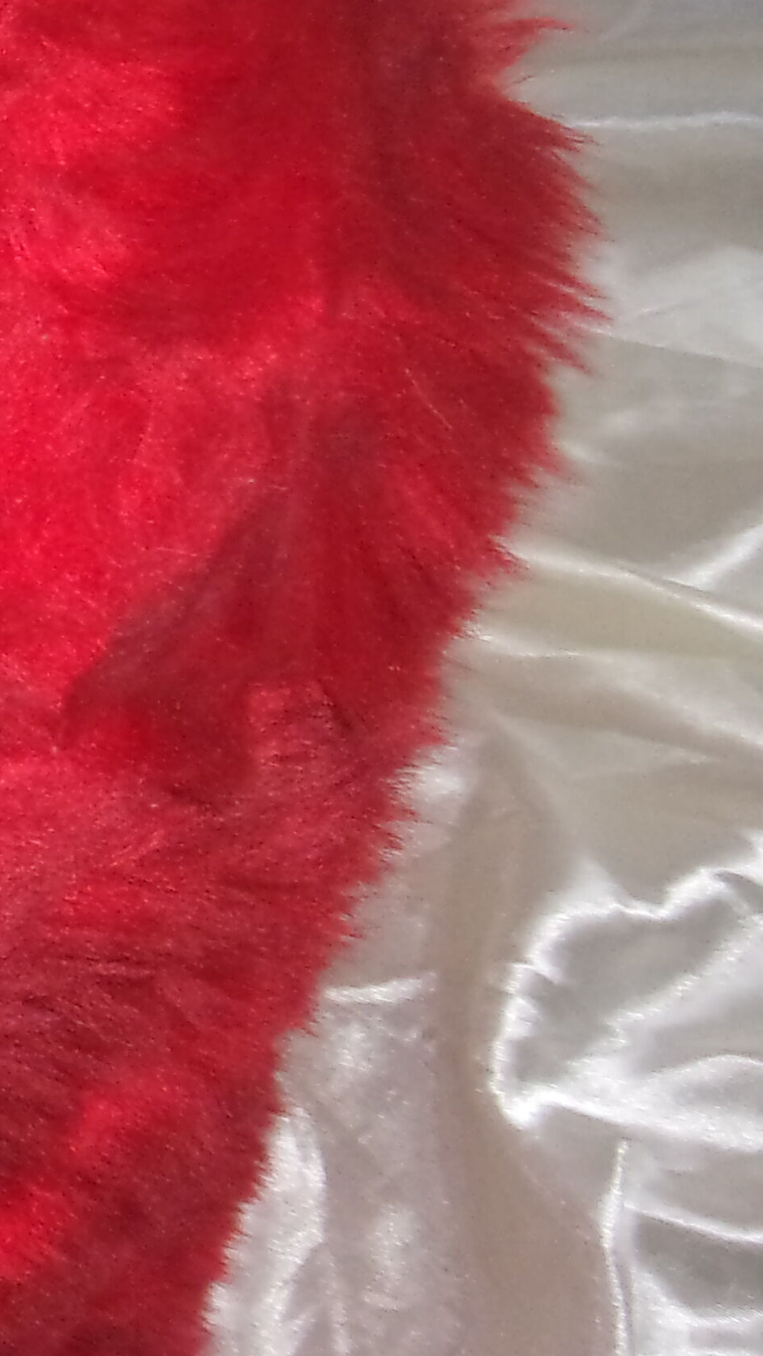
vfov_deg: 24.9
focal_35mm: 84
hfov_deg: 12.9
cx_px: -657
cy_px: 287
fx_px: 3021
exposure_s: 1/34
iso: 200
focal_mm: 5.1
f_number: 3.9
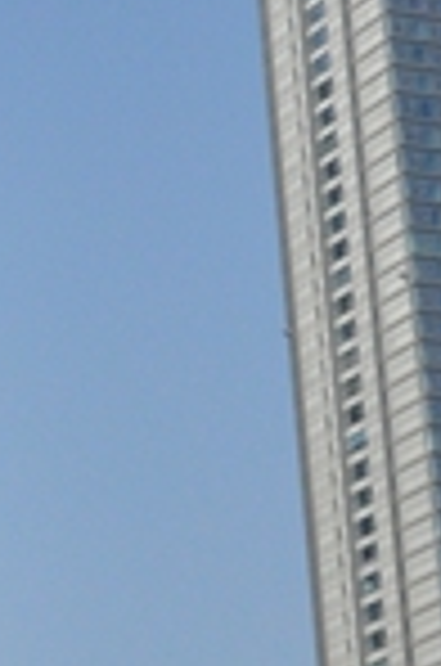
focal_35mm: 198
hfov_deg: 6.5
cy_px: 407
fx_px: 3655
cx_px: -648
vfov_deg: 10.4
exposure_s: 1/800
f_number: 14
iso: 1000
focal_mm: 26
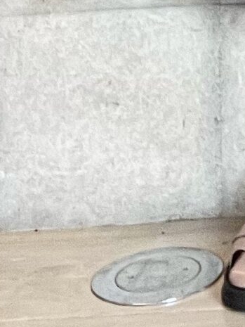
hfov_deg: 8.3
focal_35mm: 165
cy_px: -513
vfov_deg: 10.1
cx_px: 578
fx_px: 1556
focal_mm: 2.71
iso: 80
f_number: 2.2
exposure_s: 1/60
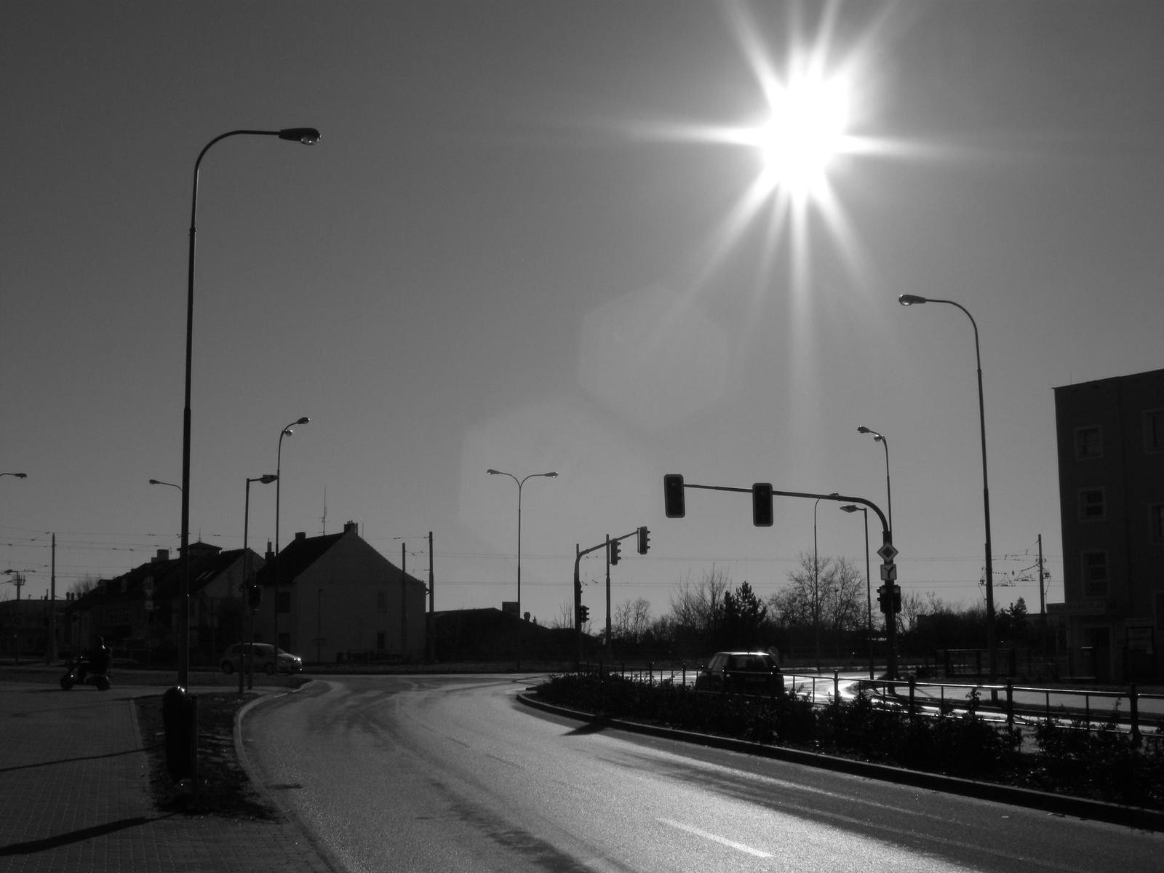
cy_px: 436
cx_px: 582
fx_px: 1580
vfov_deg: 30.9
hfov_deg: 40.4
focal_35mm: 47
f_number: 7.7
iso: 64
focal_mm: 10.1
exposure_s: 1/1000
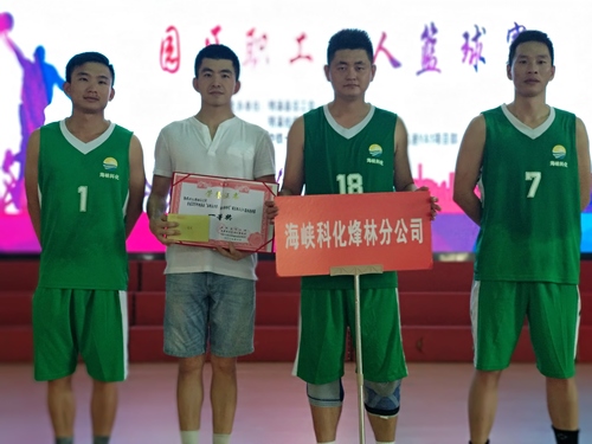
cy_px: 222
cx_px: 296
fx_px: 889
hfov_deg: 36.8
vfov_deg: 28.0
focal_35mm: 52
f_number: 2.6
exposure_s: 1/50
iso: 500
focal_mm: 5.99
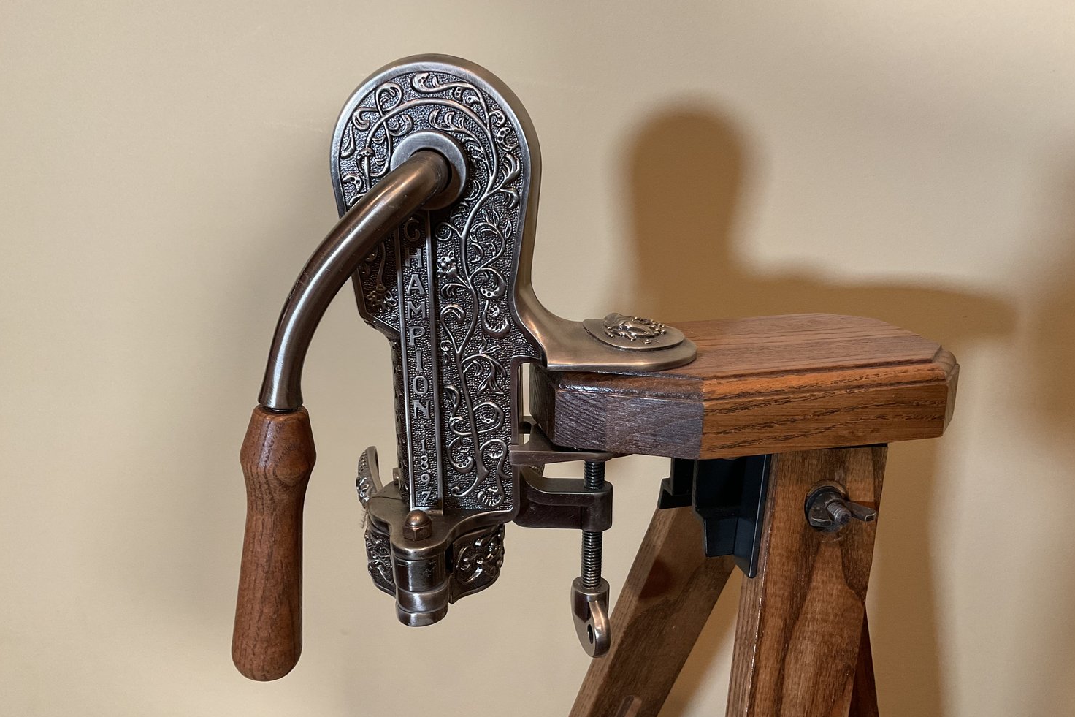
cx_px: 539
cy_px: 386
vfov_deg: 42.3
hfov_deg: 60.3
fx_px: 926
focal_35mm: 31
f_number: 1.8
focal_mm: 3
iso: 125
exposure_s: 1/60
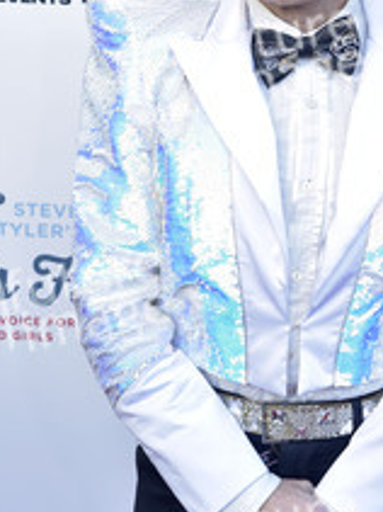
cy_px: 189
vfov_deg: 11.4
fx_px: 2555
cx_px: 311
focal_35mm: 173
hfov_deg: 8.6
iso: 1000
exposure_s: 1/250
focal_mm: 95
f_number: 6.3
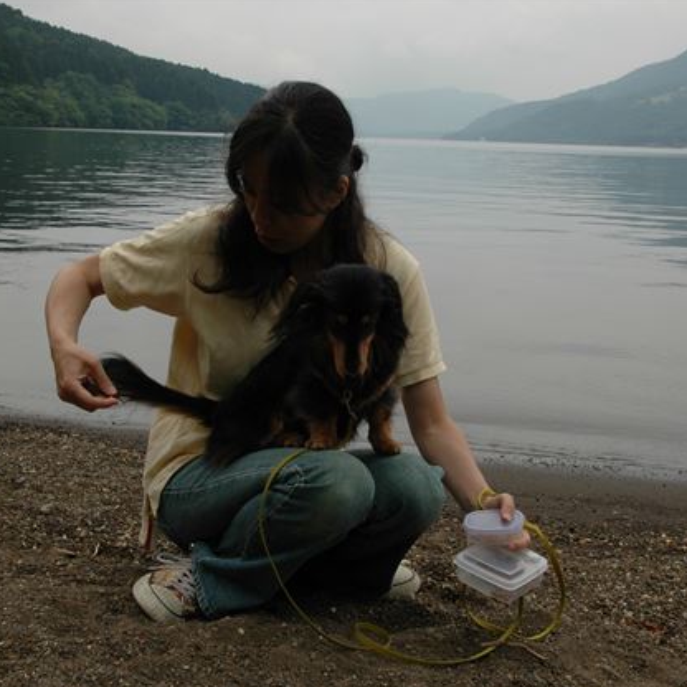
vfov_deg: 36.1
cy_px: 344
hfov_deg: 36.1
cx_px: 350
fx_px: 1055
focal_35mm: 47
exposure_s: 1/250
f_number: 8
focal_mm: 24
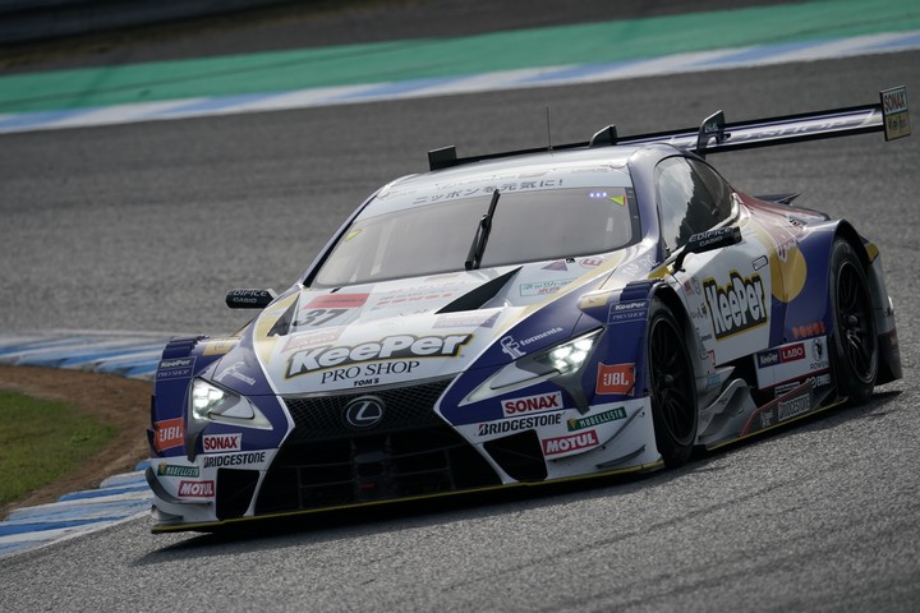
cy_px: 306
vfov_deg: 2.7
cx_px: 460
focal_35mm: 500
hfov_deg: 4.1
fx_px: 12777
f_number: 8
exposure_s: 1/800
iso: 250
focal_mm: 500
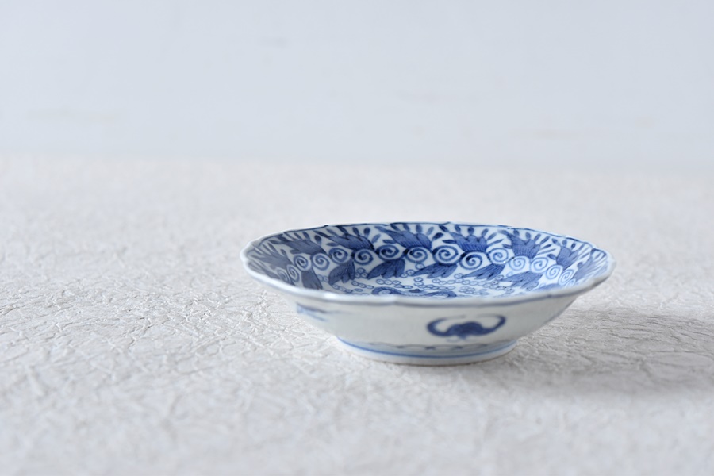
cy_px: 238
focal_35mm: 82
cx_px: 357
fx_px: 1636
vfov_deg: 16.6
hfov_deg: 24.6
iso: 400
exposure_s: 1/6
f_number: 5.6
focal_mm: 55
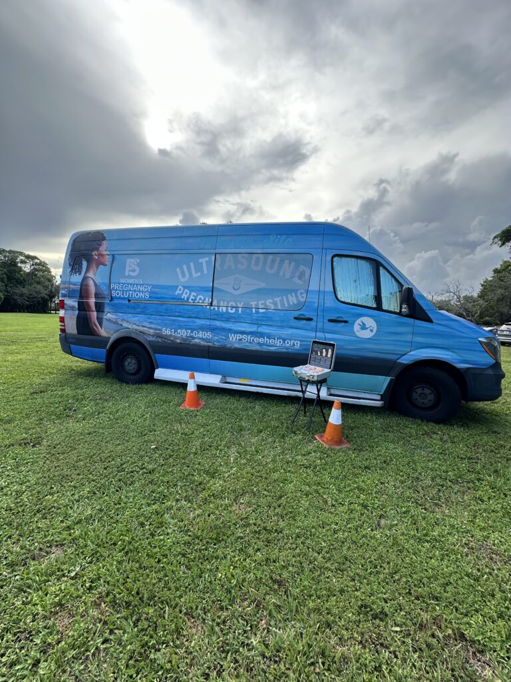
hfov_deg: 85.7
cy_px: 341
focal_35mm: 14
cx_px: 256
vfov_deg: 102.1
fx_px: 276
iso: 40
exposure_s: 1/388
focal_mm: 2.22
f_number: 2.2
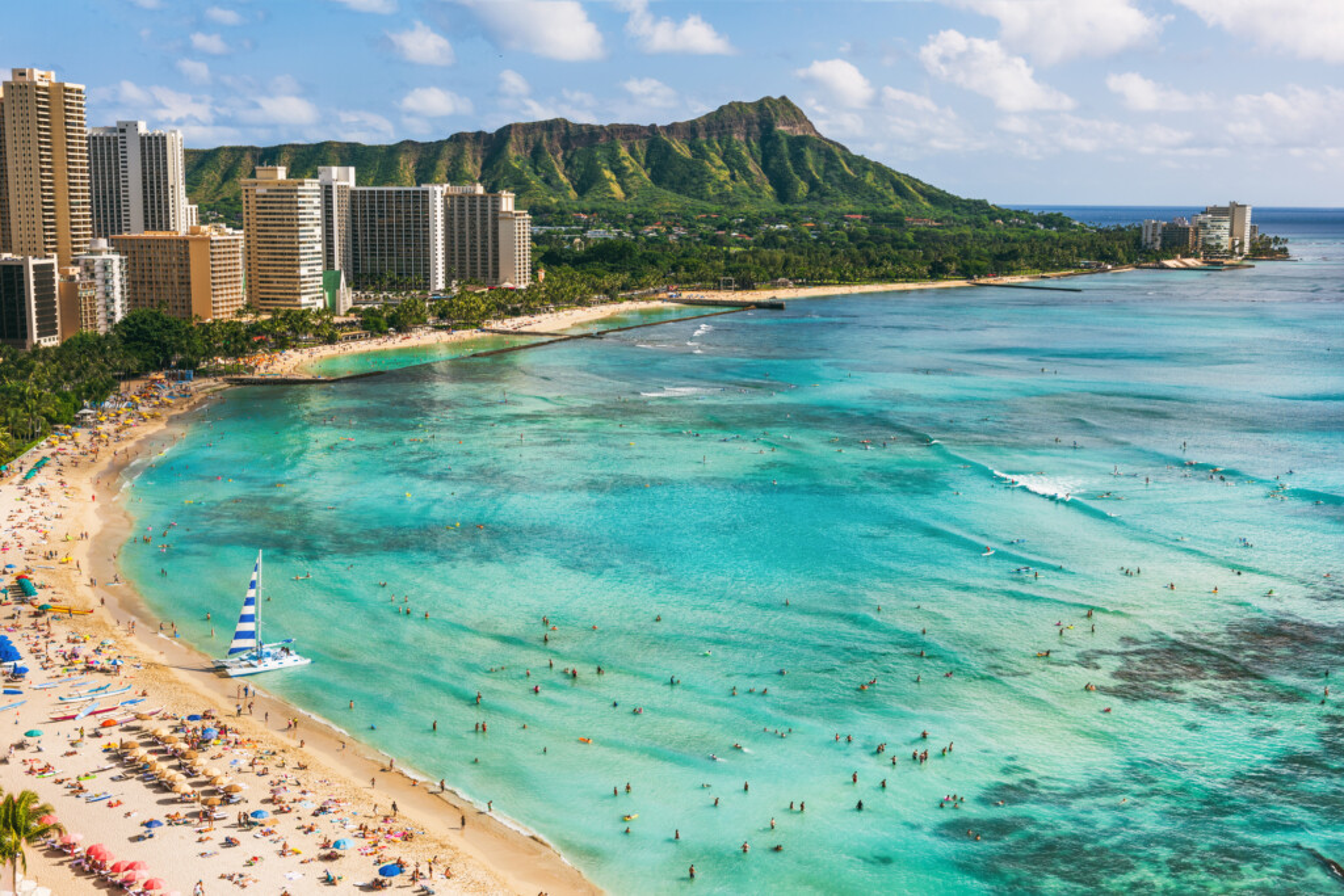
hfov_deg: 46.4
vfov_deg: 31.9
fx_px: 1568
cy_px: 448
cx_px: 672
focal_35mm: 42
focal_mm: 42
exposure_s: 1/500
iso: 100
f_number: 8
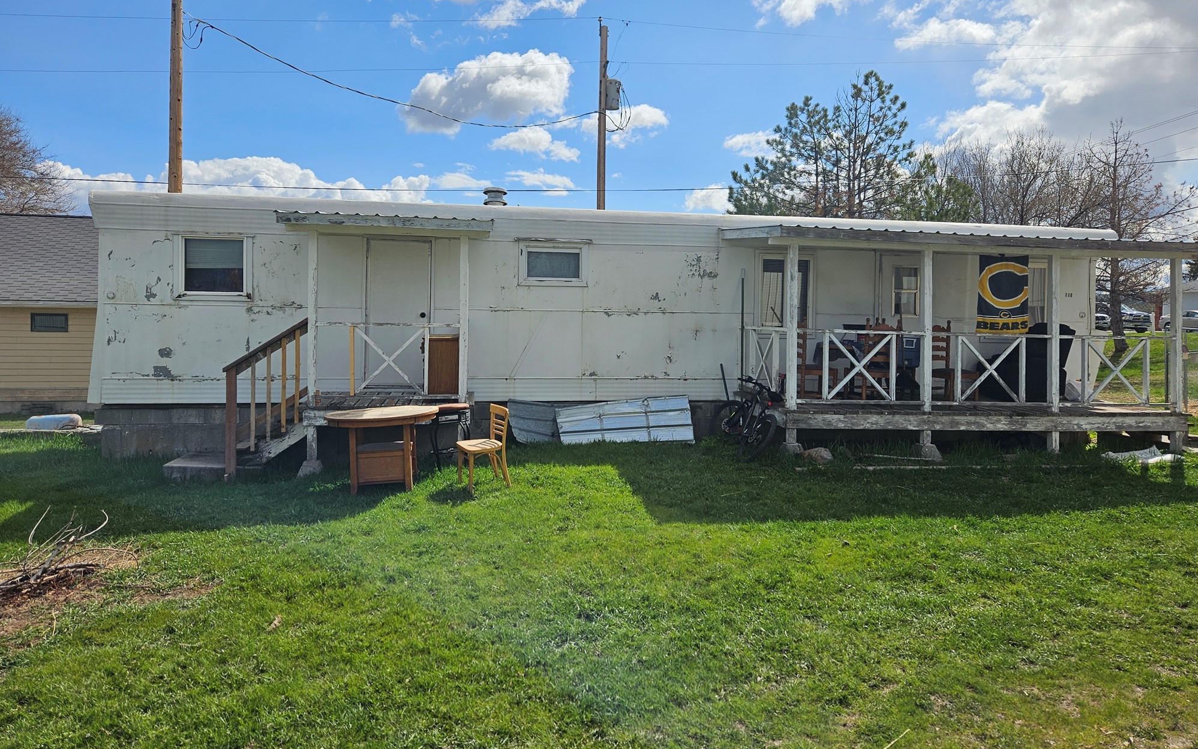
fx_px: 816
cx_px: 596
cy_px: 333
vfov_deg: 49.2
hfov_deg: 72.5
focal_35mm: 25
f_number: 1.8
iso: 25
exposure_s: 1/3559
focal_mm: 5.4
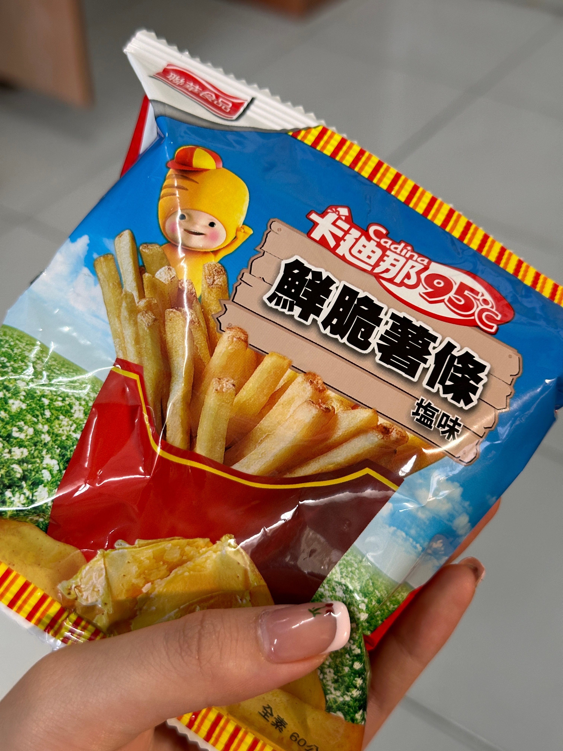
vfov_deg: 39.7
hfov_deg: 30.3
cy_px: 376
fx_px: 1041
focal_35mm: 48
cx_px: 282
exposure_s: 1/50
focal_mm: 6.86
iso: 160
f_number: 1.78
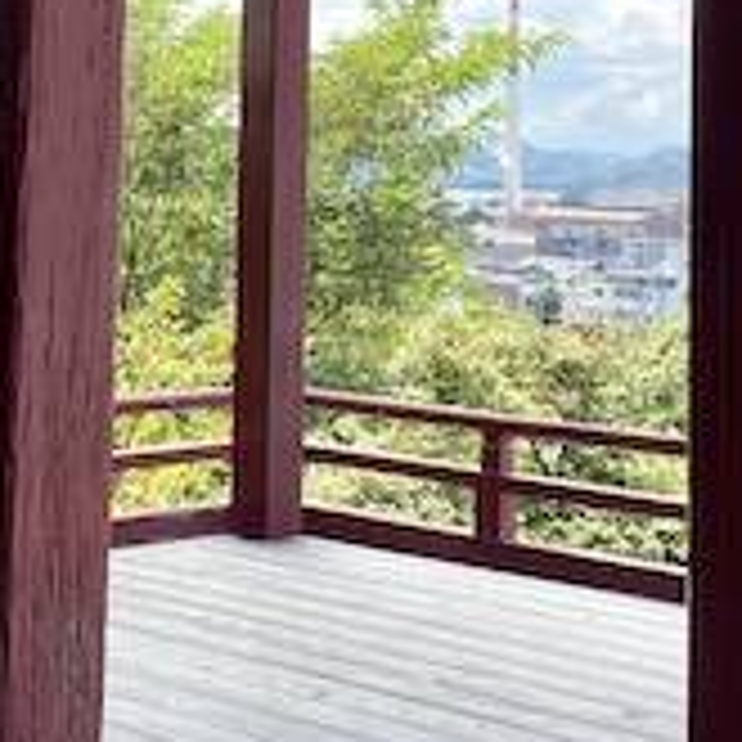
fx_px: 2158
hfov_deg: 19.5
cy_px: 45
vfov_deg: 19.1
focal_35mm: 89
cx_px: 319
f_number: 1.8
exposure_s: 1/738
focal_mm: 4.25
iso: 32
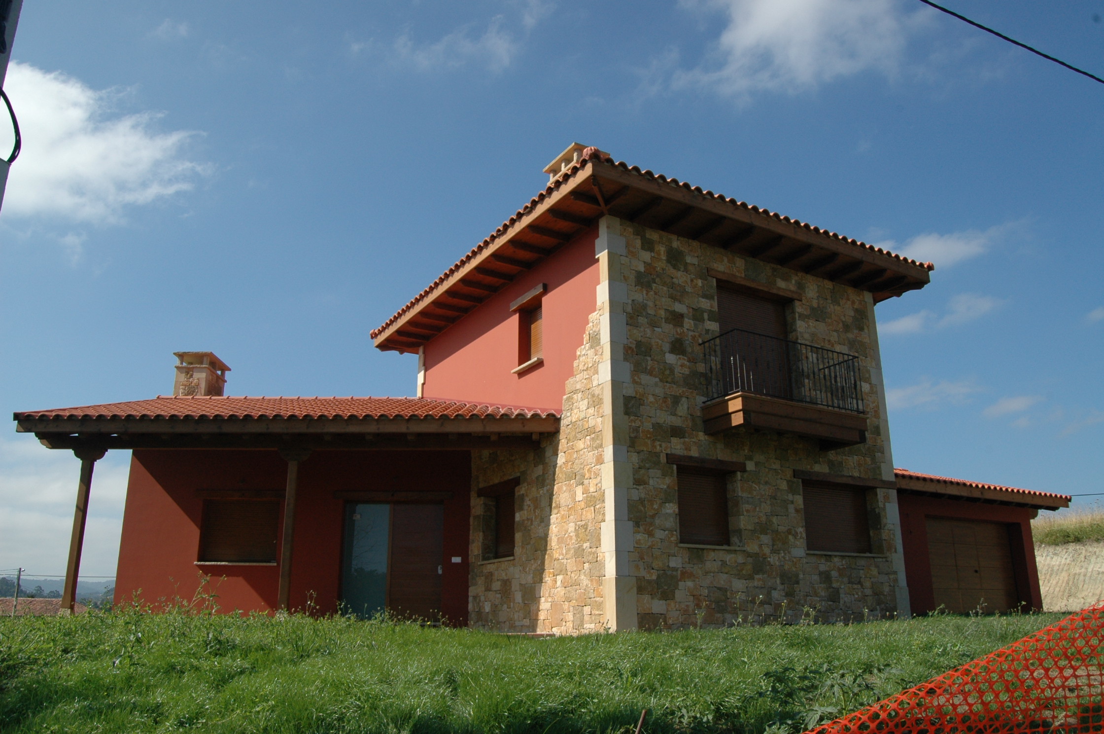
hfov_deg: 67.4
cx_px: 552
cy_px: 367
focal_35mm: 27
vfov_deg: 47.8
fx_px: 827
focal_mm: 18
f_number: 10
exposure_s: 1/320
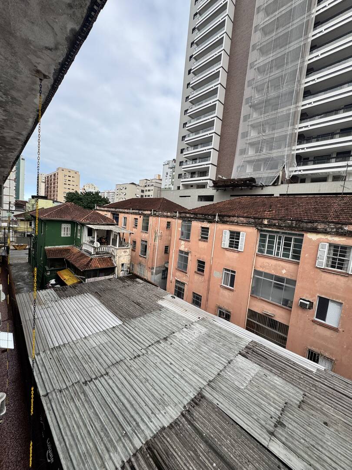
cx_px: 176
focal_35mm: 14
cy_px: 235
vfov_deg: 102.1
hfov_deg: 85.7
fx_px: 190
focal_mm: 2.22
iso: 50
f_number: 2.2
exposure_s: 1/1110
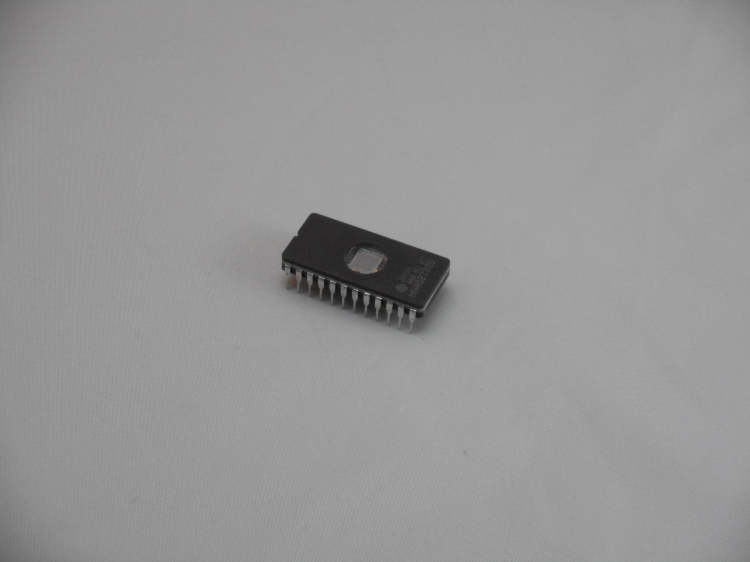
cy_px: 281
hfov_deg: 19.3
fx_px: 2210
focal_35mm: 102
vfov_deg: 14.5
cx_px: 375
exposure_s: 1/60
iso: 360
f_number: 5.8
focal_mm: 18.2
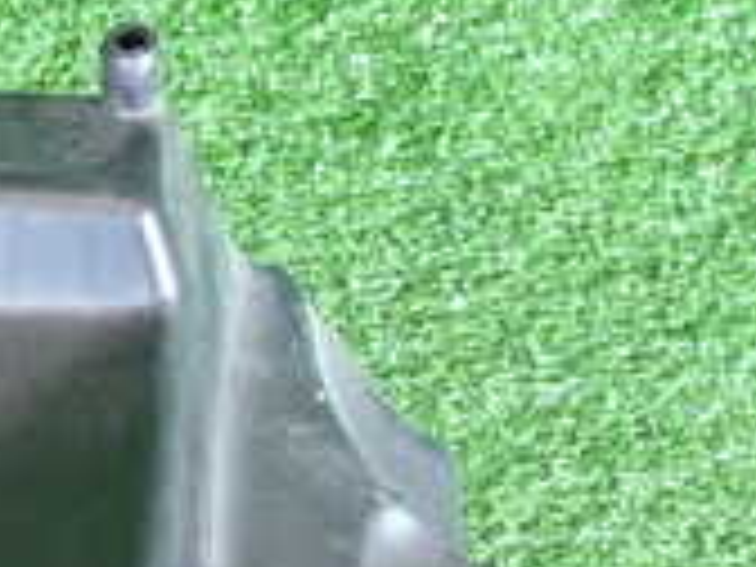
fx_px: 2970
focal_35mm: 136
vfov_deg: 10.8
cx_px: -414
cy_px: 634
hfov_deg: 13.6
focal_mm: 6.83
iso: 400
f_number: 2.7
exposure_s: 1/40
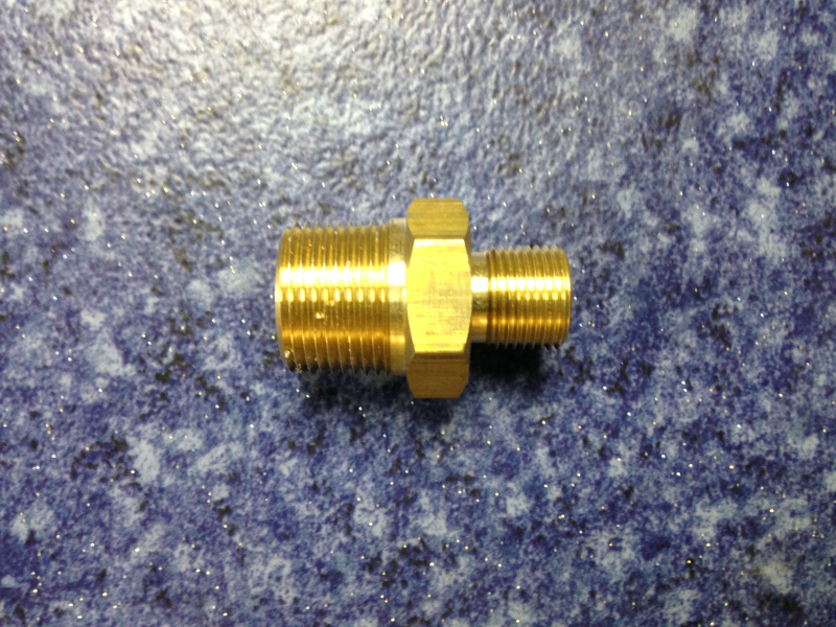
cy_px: 314
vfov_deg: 42.9
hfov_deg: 55.4
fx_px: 797
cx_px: 418
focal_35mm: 33
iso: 160
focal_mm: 4.12
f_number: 2.4
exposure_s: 1/20
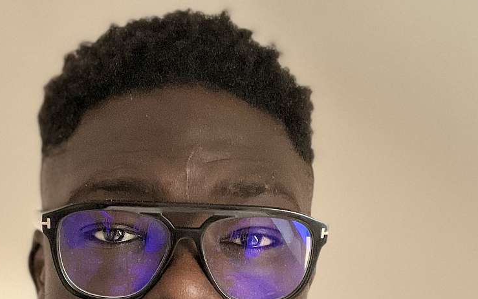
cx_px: 175
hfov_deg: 32.8
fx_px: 808
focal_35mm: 62
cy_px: 311
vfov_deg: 20.2
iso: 400
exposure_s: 1/59
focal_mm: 2.71
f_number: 2.2
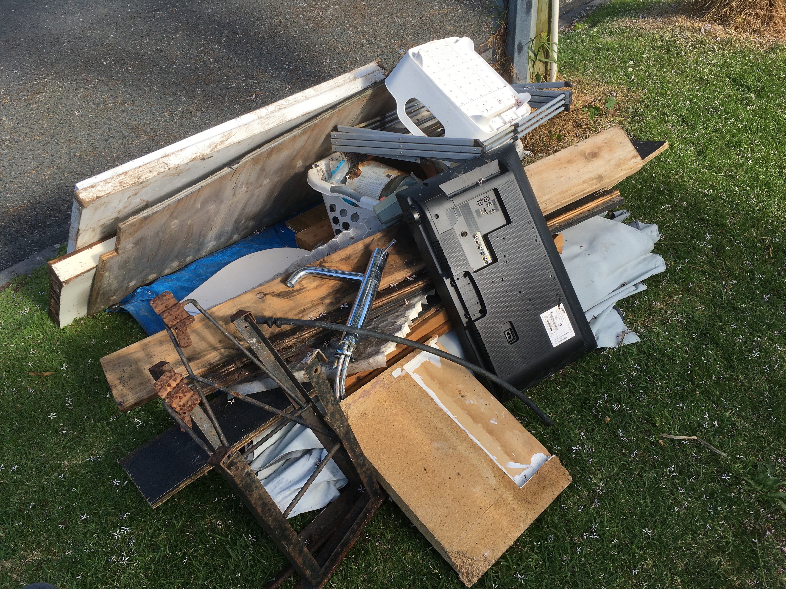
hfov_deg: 61.7
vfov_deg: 48.2
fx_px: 658
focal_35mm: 29
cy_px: 294
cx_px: 393
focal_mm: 4.15
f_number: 2.2
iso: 25
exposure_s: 1/538
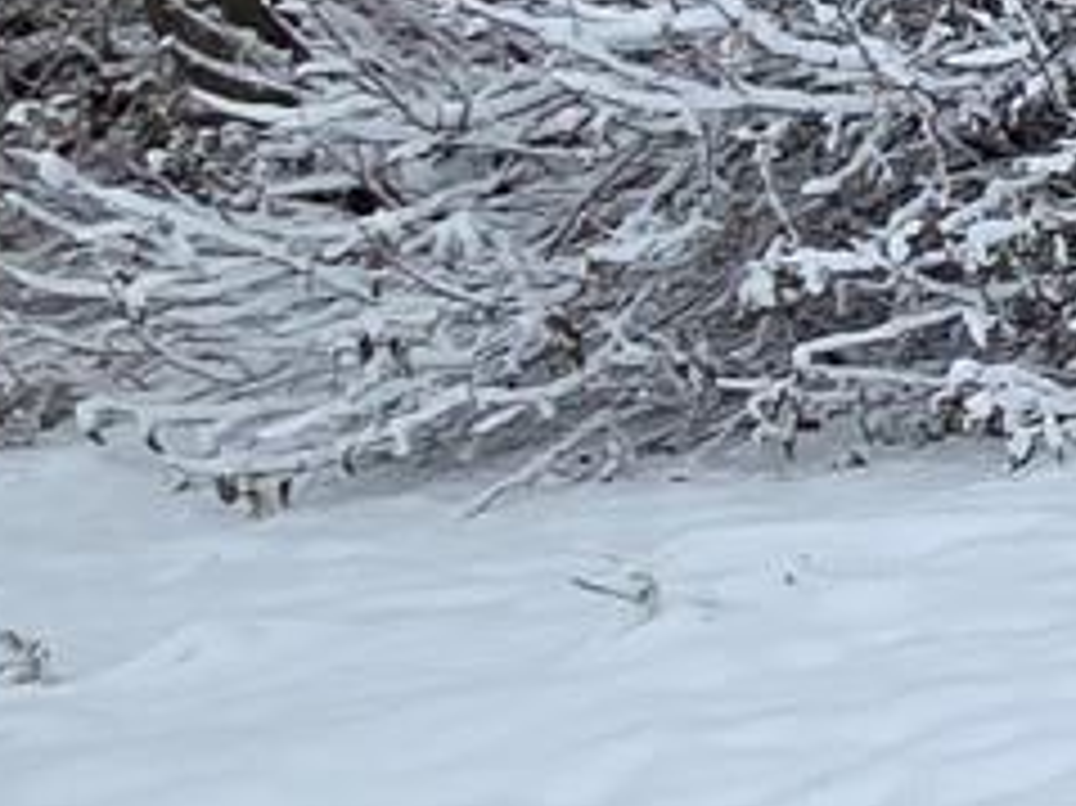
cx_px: 3102
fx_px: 2703
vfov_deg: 16.9
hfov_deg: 12.1
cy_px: 230
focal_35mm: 87
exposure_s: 1/1258
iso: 50
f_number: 2.2
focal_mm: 2.2
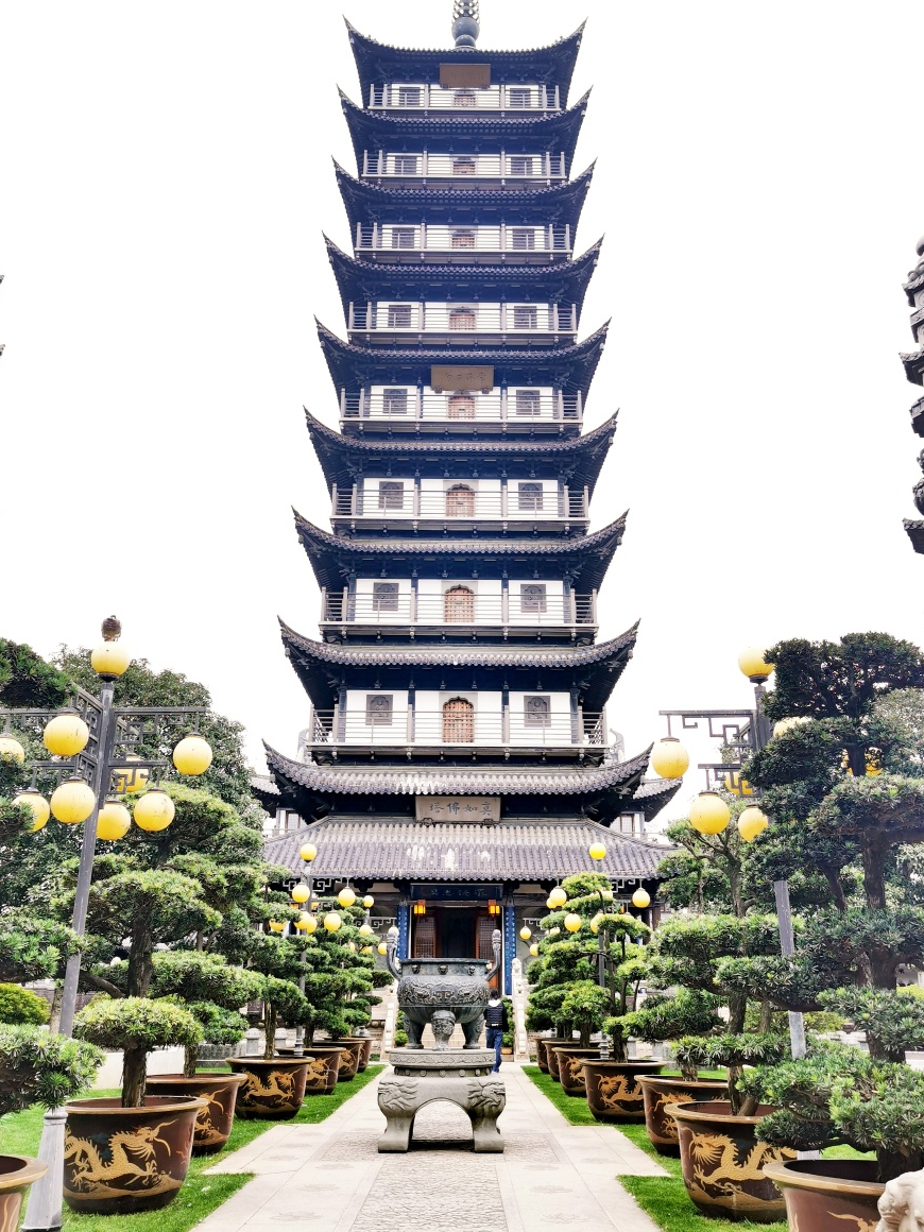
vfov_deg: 60.0
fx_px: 1068
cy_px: 602
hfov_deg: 46.8
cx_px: 458
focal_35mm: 30
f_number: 1.6
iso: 50
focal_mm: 5.56
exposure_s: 1/281
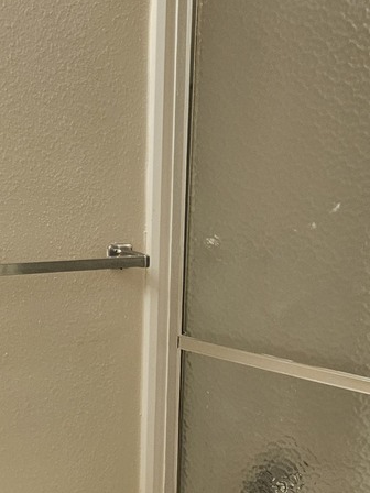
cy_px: 482
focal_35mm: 74
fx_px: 1055
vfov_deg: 25.2
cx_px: 176
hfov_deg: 19.9
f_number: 1.8
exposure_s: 1/120
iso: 200
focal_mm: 5.4
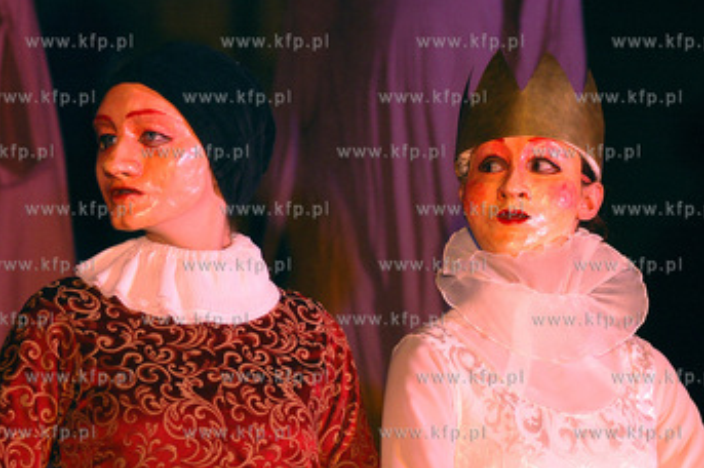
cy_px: 236
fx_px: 3587
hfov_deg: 11.2
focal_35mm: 184
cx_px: 347
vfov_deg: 7.5
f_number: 3.2
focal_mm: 105
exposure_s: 1/160
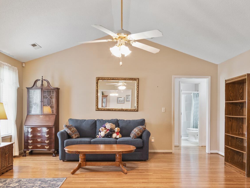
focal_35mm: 28
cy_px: 112
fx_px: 202
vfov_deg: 49.5
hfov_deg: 63.4
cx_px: 124
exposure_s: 1/10
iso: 800
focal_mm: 10
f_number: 5
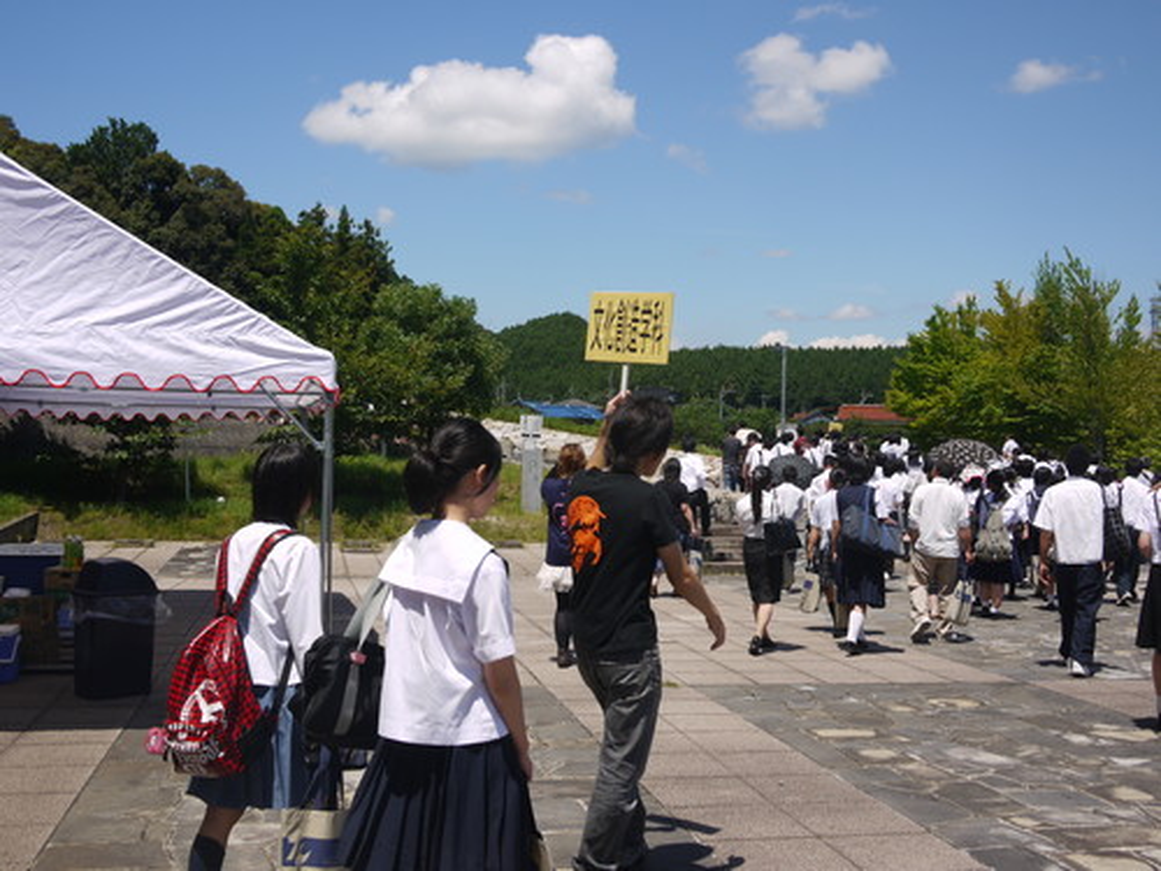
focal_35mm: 40
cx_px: 580
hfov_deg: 46.8
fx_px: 1342
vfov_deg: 36.0
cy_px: 436
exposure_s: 1/800
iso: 100
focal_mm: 20
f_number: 5.6
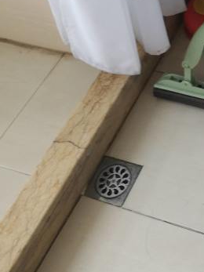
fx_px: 653
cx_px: 264
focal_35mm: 83
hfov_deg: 16.8
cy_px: -107
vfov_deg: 20.9
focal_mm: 3.95
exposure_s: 1/50
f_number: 1.8
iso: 50
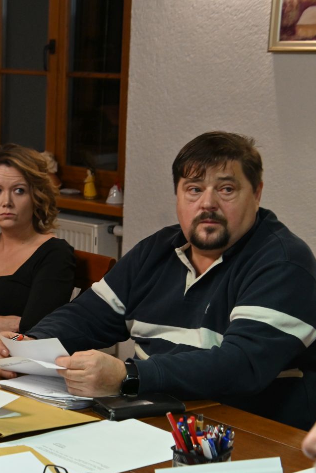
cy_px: 237
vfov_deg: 19.6
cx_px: -19
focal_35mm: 104
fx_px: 1369
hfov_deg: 13.0
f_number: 5
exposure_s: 1/80
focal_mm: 46
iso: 1600
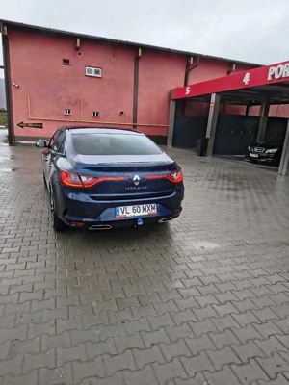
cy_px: 192
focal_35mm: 24
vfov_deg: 71.6
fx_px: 267
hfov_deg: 56.8
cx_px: 144
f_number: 1.8
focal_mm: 5.56
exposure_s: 1/270
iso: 100
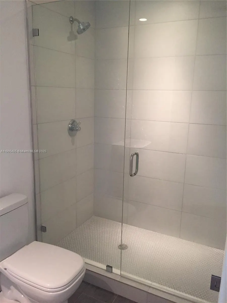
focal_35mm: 29
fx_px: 254
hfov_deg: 48.2
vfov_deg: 61.7
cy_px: 152
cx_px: 114
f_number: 2.2
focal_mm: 4.15
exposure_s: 1/30
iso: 200
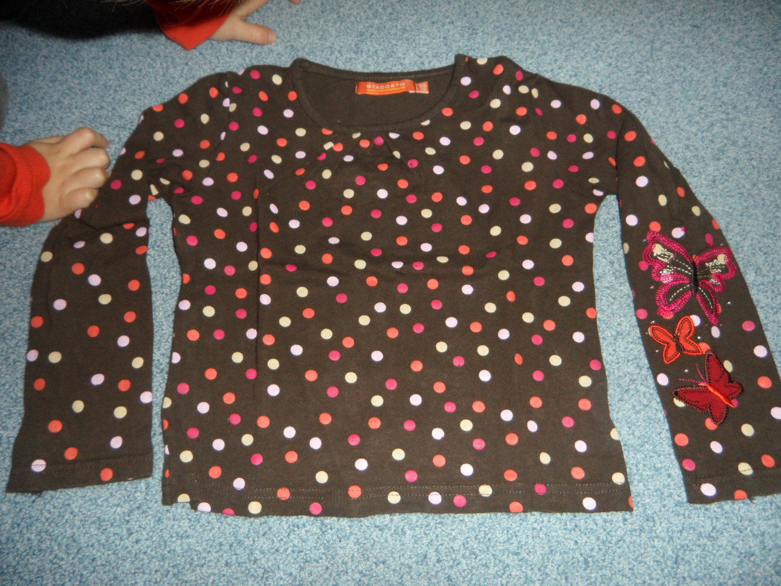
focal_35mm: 24
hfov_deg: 71.6
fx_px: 542
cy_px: 293
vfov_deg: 56.8
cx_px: 390
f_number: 8.2
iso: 100
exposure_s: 1/10
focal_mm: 4.1
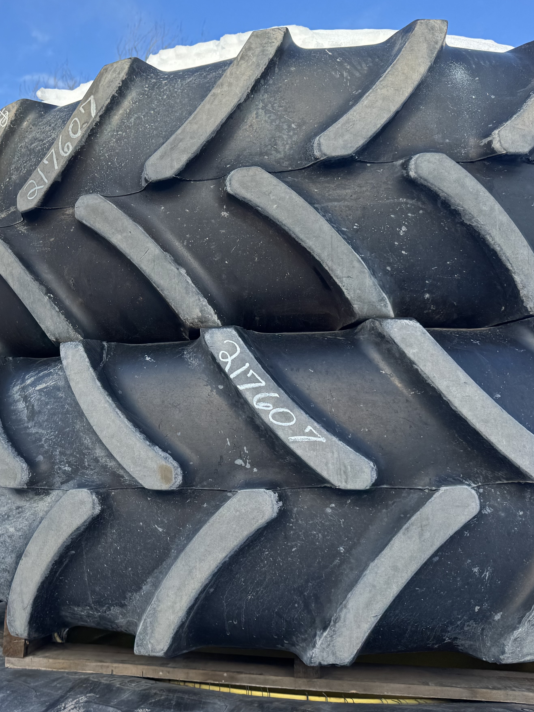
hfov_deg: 36.0
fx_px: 802
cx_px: 131
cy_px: 326
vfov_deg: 47.8
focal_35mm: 39
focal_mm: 6.76
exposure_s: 1/1818
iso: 80
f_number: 1.78
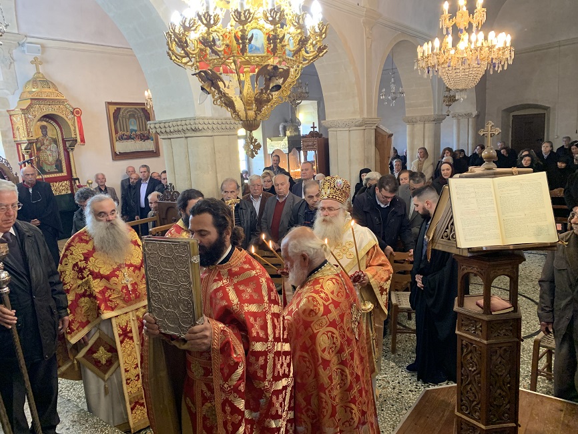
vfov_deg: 53.1
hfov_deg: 67.3
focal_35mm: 26
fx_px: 434
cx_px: 289
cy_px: 217
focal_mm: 4.25
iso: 400
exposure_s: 1/50
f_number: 1.8
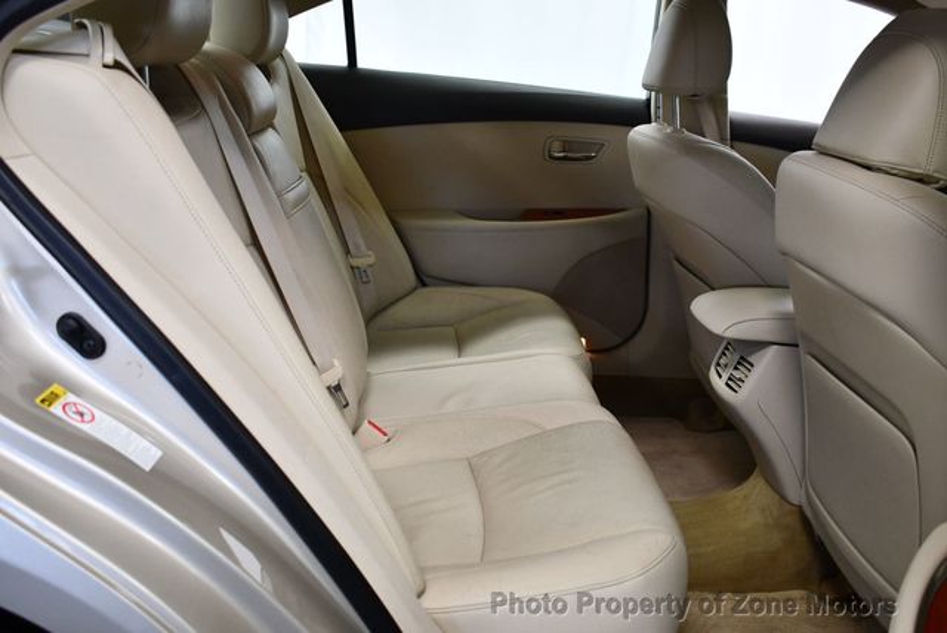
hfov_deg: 53.1
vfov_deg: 36.9
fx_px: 948
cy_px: 316
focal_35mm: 36
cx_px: 474
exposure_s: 1/125
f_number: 3.5
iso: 900
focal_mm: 18
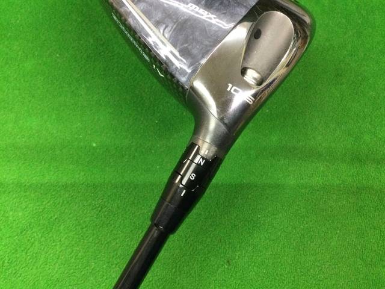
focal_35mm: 31
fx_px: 345
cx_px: 192
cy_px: 144
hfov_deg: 58.4
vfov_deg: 45.4
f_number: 2.4
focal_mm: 3.3
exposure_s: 1/30
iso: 160
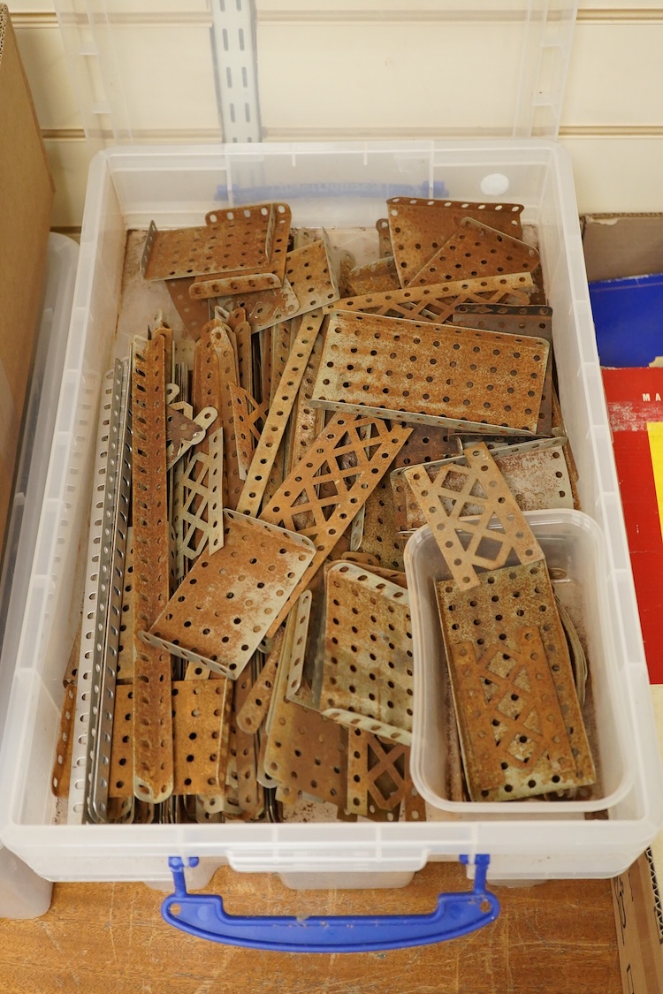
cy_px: 497
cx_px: 332
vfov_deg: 43.6
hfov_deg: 29.9
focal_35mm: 45
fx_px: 1243
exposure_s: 1/160
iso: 2000
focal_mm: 30
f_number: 3.5
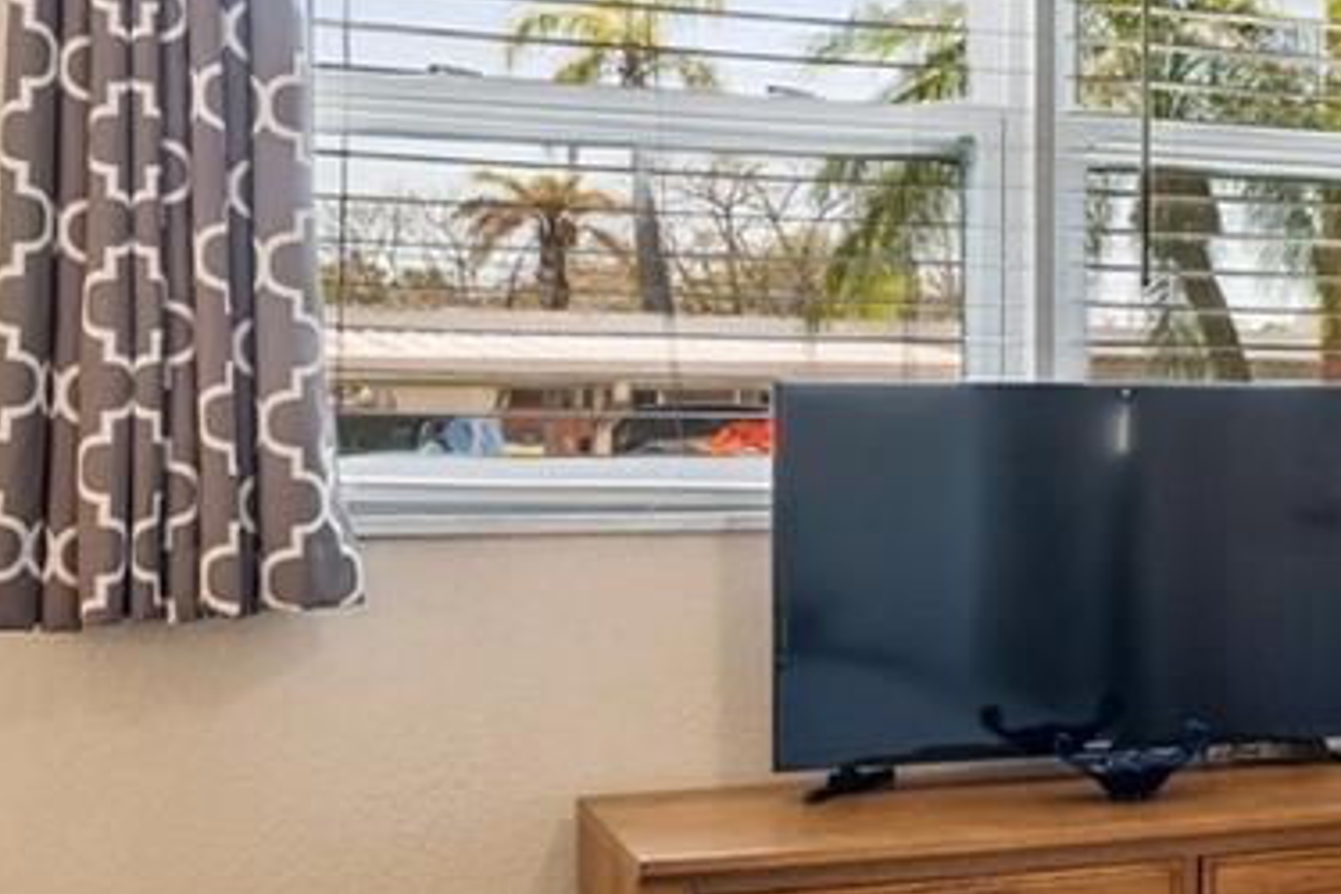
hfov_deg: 27.9
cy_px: 493
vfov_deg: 21.2
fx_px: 2384
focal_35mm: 64
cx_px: 1570
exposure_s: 1/50
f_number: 7.1
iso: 100
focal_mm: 10
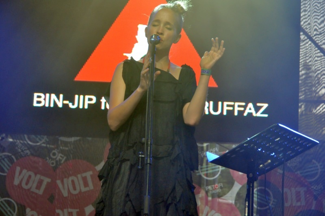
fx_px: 947
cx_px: 162
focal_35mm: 105
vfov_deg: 13.0
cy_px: 108
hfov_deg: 19.5
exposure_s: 1/100
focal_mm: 70
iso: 1600
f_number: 5.6
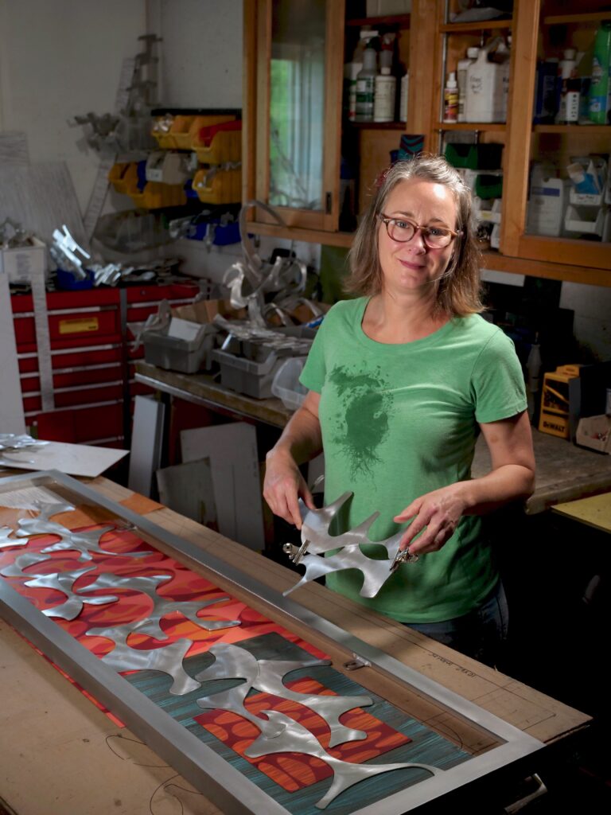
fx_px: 1130
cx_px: 306
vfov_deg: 39.7
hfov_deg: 30.3
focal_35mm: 48
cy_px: 408
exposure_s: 1/125
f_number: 3.2
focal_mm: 24
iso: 400
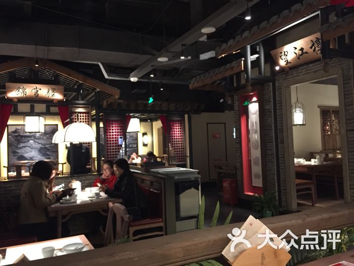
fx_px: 297
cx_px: 177
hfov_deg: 61.7
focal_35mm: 29
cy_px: 133
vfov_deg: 48.2
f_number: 2.2
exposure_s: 1/17
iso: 250
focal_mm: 4.15
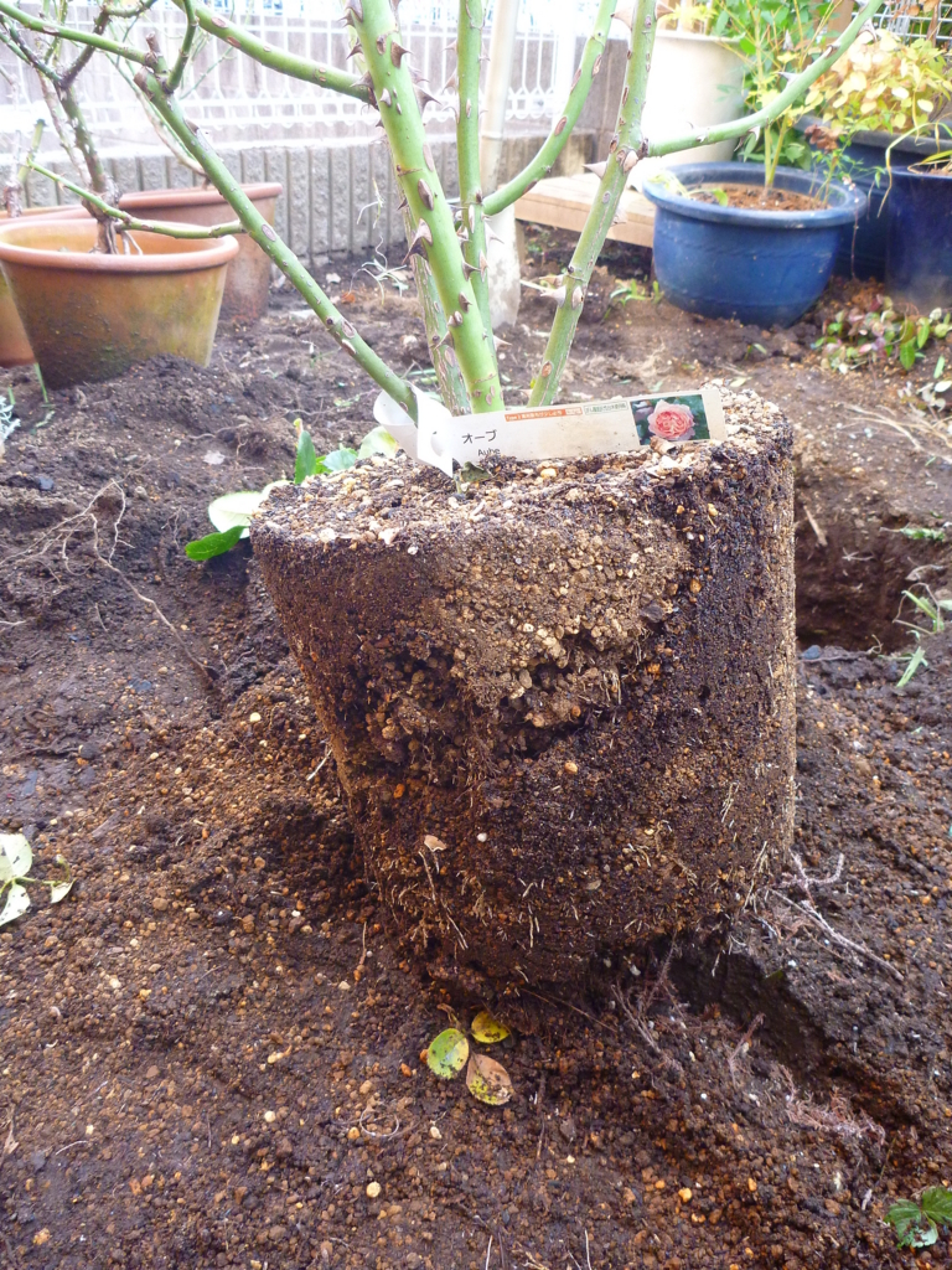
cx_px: 476
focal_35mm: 28
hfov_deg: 49.7
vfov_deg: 63.4
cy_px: 635
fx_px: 1027
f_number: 3.3
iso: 250
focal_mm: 4.9
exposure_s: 1/30
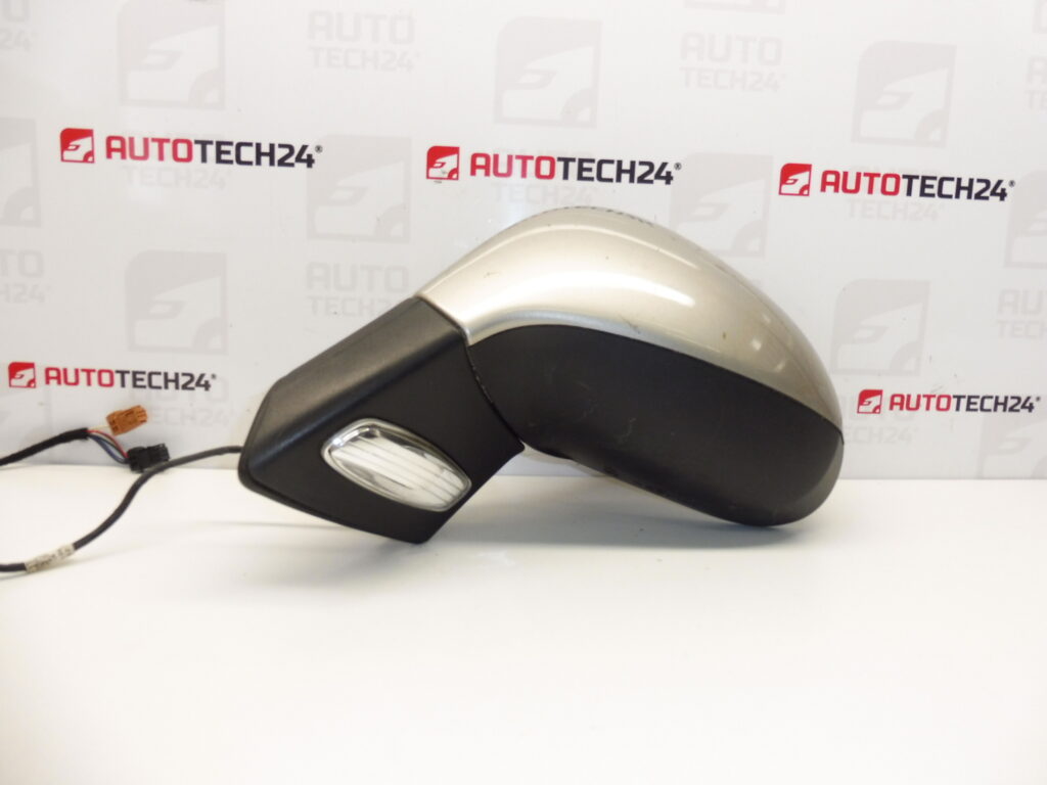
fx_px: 756
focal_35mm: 25
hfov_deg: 69.4
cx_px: 524
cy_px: 392
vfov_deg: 54.9
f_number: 3.5
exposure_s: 1/80
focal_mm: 4.4
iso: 200
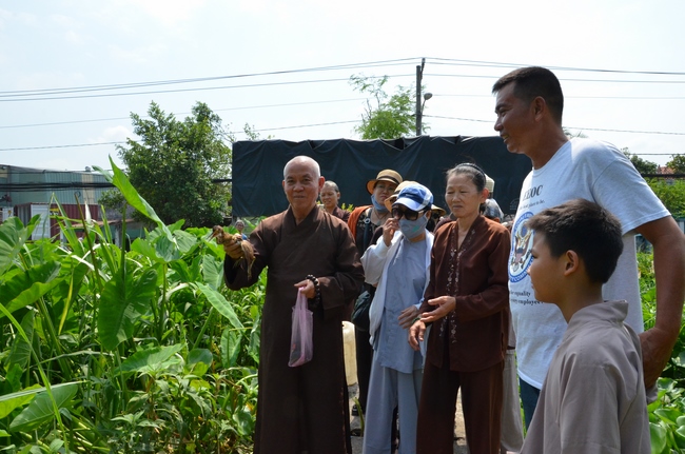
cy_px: 227
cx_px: 342
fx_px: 513
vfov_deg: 47.8
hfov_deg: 67.5
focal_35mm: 27
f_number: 16
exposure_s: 1/1000
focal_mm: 18
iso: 1600
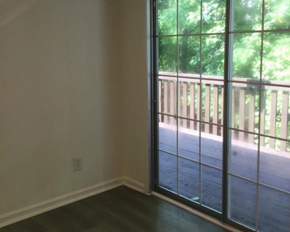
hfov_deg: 44.8
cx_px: 146
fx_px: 352
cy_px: 92
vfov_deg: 36.3
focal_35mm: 41
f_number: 2.4
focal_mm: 3.3
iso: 25
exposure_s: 1/60
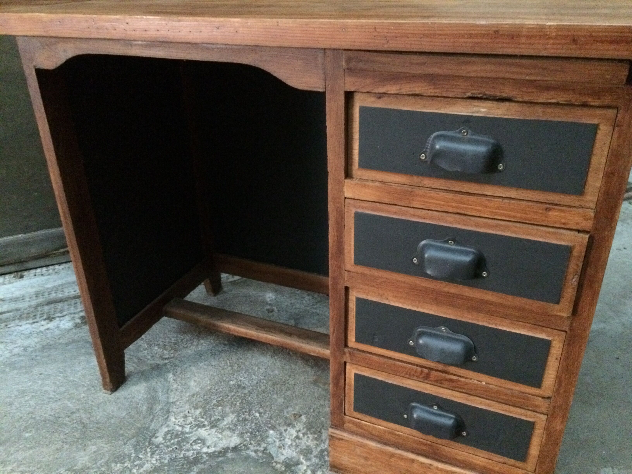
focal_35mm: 29
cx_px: 316
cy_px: 237
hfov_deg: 61.7
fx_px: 529
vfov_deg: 48.2
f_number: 2.2
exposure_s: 1/17
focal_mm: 4.15
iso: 2000
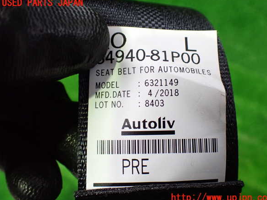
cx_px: 137
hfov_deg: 55.4
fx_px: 254
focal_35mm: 33
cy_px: 100
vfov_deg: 42.9
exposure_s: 1/50
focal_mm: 5.79
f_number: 2.4
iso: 800
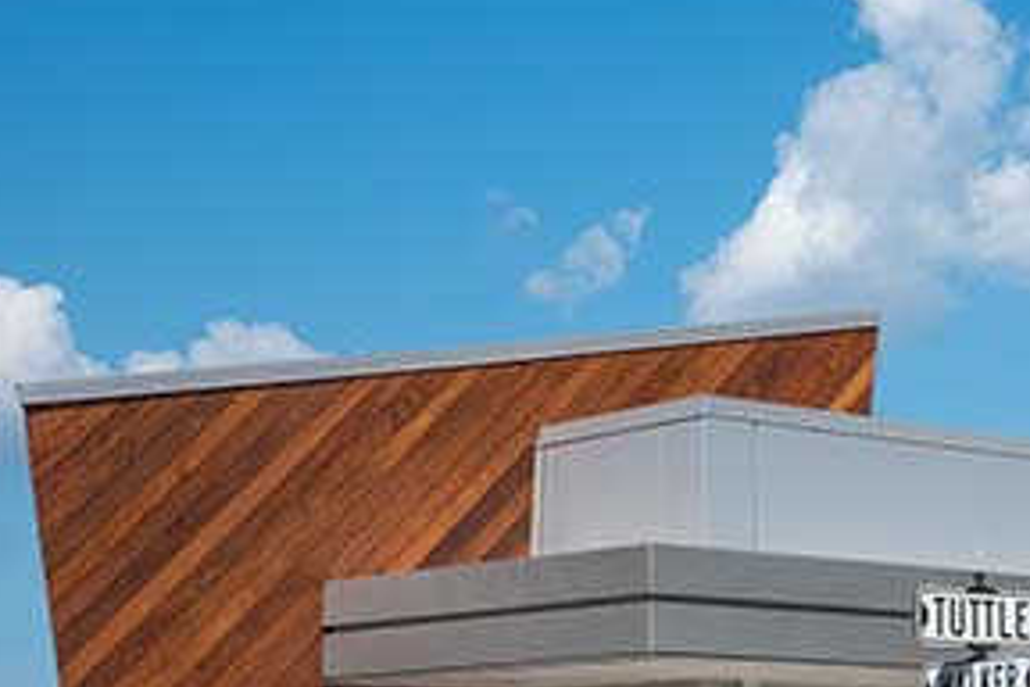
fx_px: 2975
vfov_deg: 12.9
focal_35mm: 104
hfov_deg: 18.8
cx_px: 1141
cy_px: 787
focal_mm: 40
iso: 1250
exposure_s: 1/250
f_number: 22
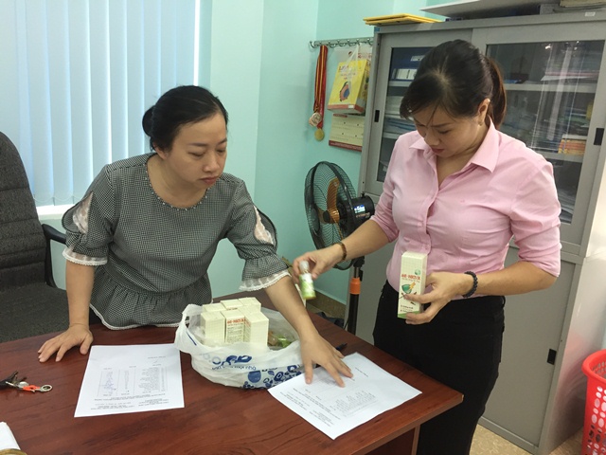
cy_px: 228
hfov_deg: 61.7
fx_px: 508
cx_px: 303
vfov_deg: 48.2
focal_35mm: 29
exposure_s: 1/33
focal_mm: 4.15
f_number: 2.2
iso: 80
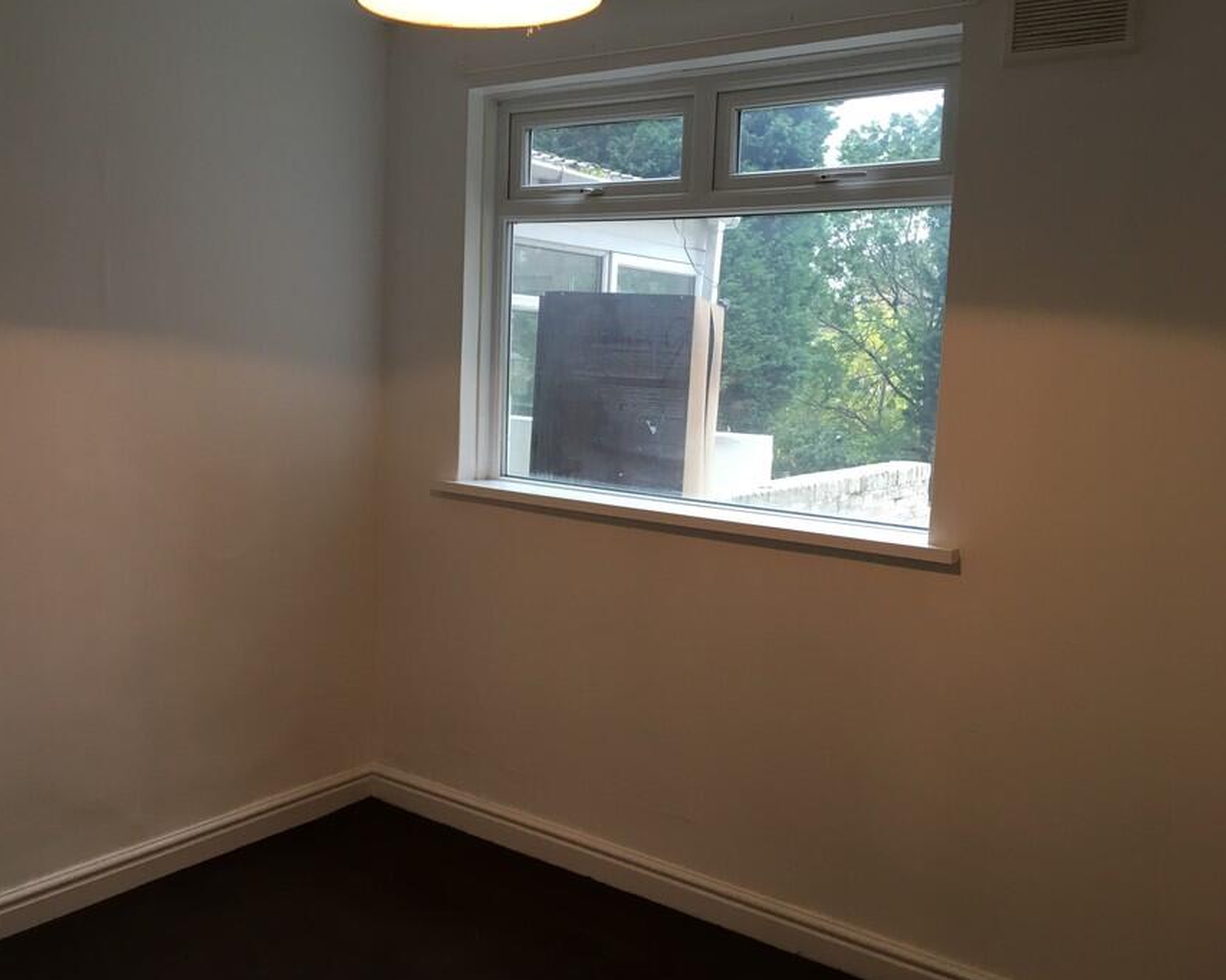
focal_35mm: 34
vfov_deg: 43.3
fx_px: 1233
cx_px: 499
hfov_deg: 52.5
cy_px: 457
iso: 80
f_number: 2.2
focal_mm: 4.15
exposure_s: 1/33
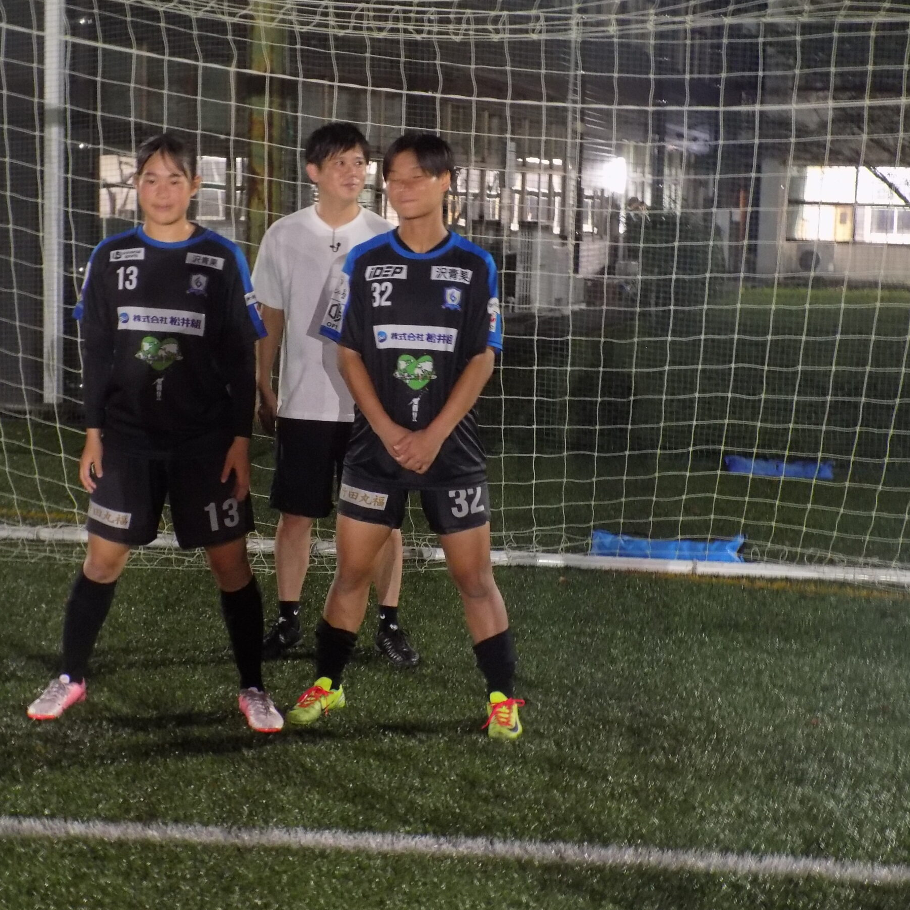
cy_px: 426
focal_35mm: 58
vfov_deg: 29.5
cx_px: 307
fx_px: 1725
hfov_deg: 29.4
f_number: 3.7
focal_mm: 8.1
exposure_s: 1/4
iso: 400
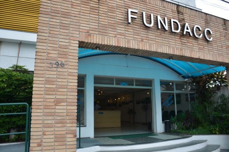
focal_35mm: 27
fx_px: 171
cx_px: 114
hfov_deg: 67.5
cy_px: 76
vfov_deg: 47.7
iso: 100
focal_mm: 18
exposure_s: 1/250
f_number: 5
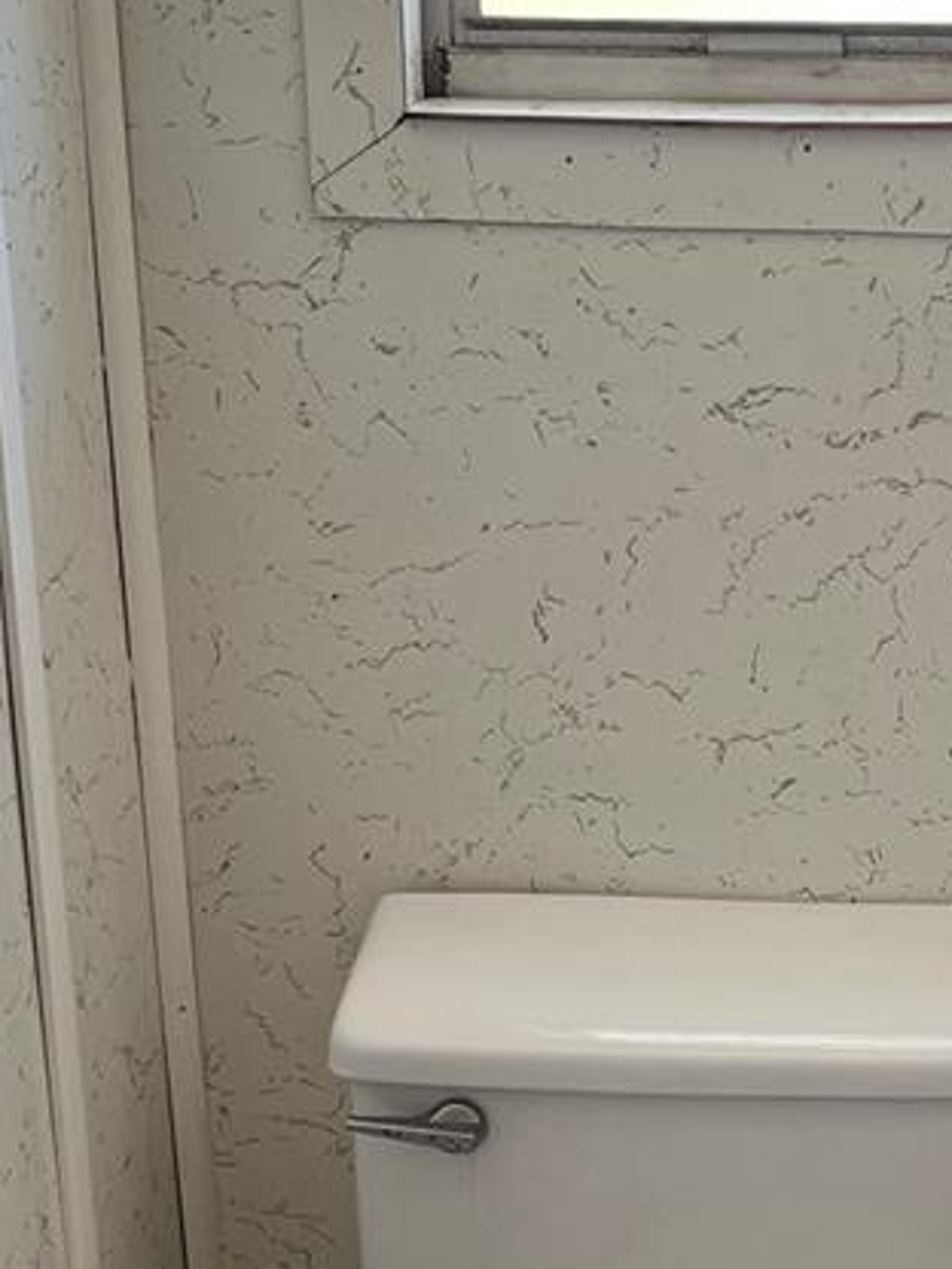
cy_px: 888
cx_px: 827
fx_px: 2750
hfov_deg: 19.3
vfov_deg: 25.8
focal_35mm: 75
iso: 80
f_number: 1.6
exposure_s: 1/121
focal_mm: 5.1
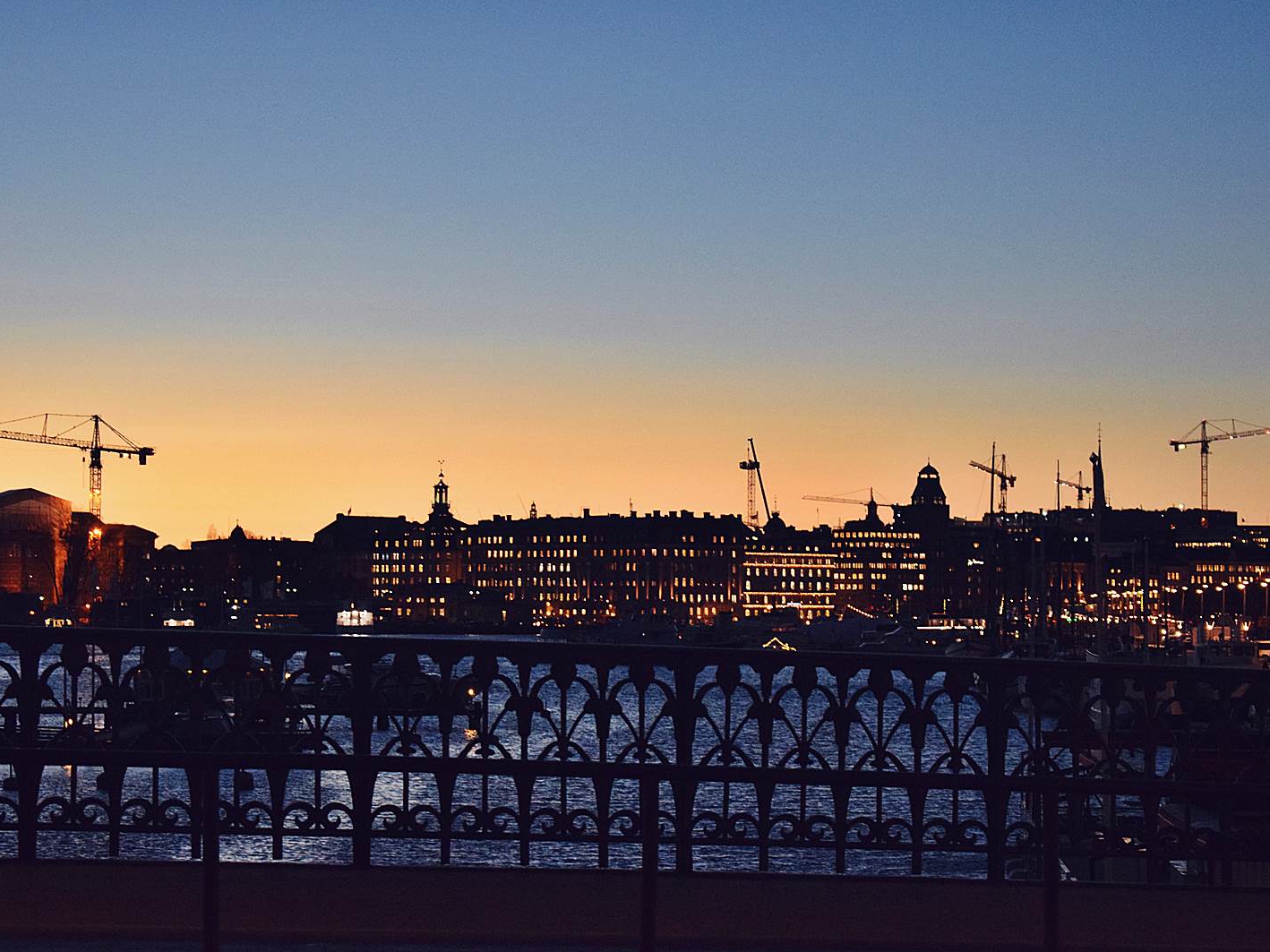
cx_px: 657
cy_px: 476
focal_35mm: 90
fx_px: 3285
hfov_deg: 21.9
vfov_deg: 16.5
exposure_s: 1/60
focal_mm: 55
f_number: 5.6
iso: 4000
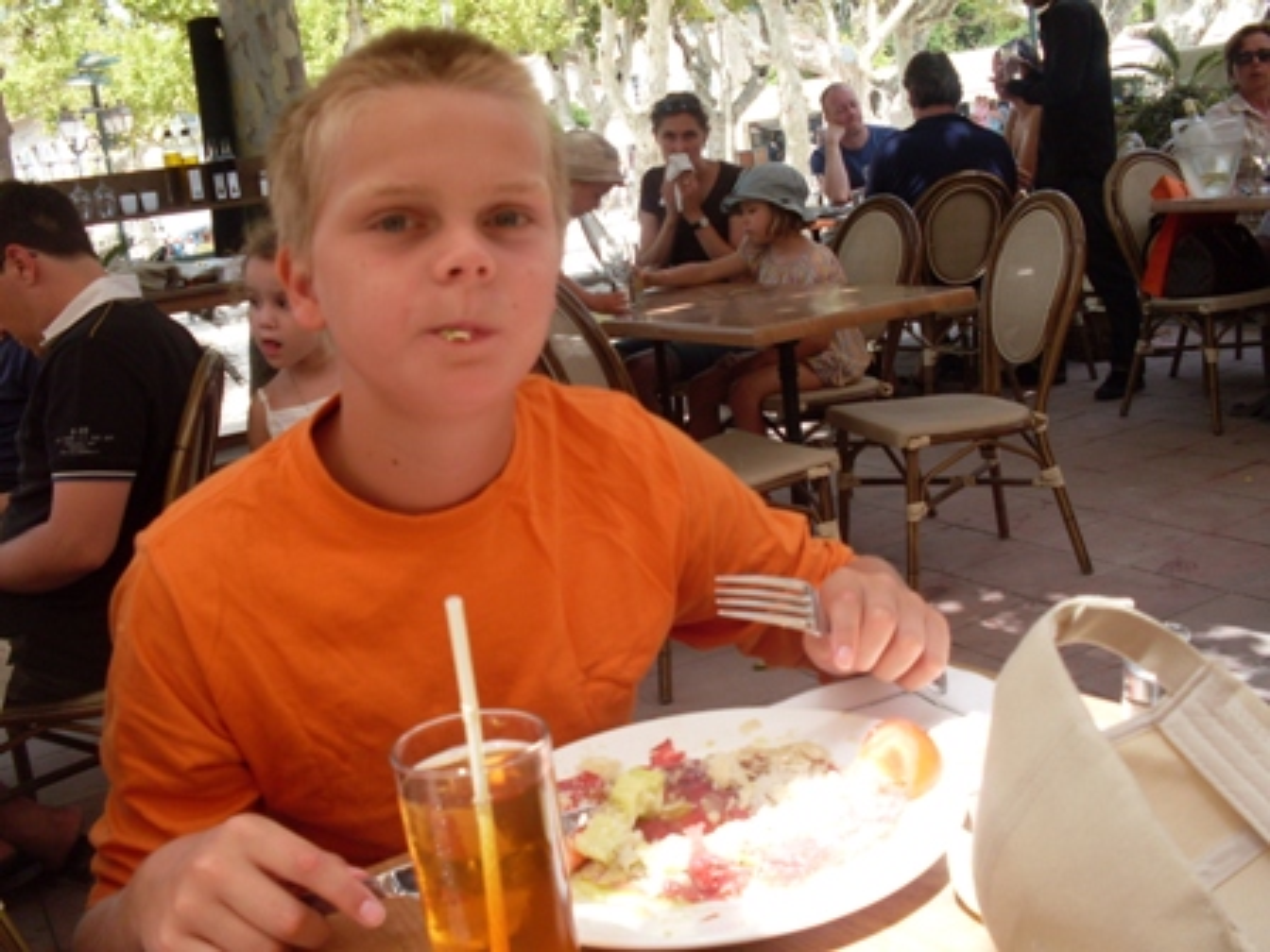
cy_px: 476
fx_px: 1394
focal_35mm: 38
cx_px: 635
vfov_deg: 37.7
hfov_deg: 49.0
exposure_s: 1/350
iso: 80
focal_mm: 6.3
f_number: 2.8
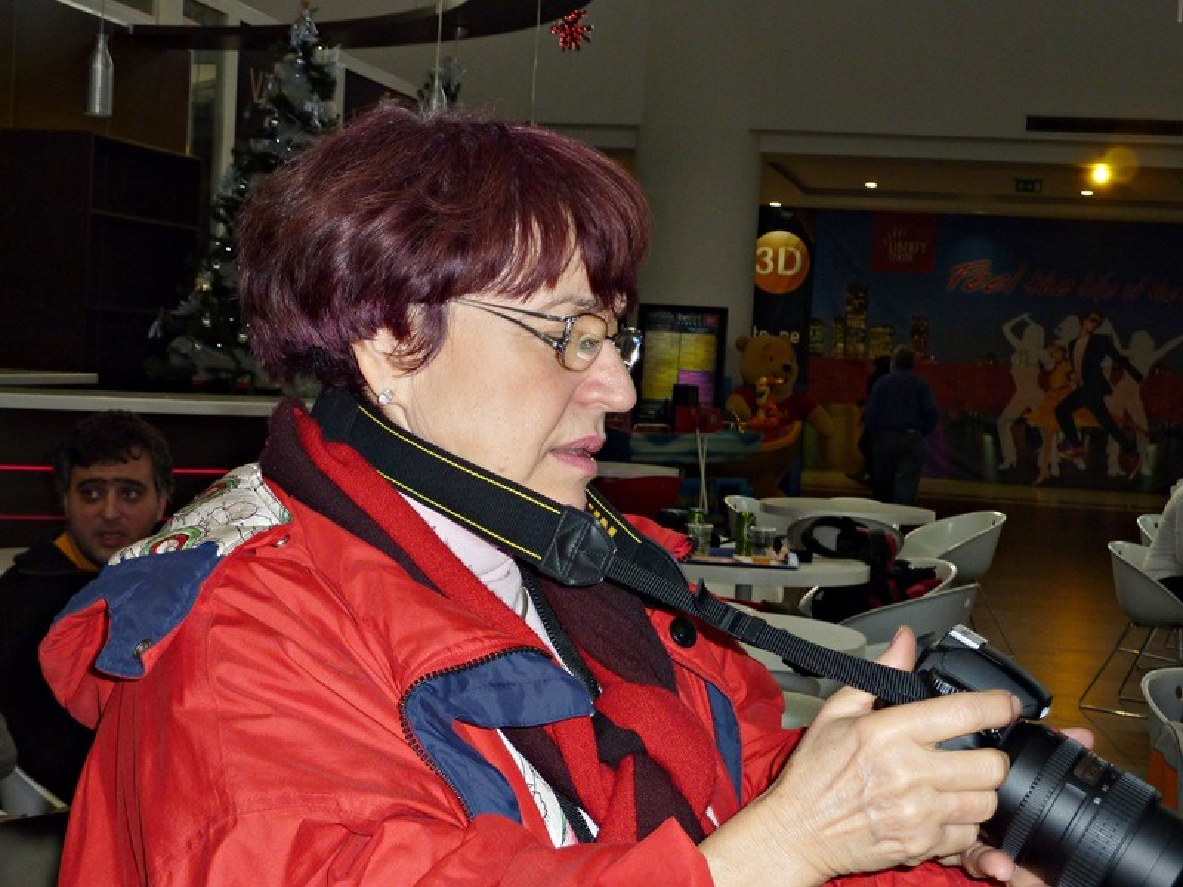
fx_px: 2016
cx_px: 592
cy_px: 444
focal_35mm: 59
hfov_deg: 32.7
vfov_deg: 24.8
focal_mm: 9.7
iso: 160
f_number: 3.9
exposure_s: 1/125
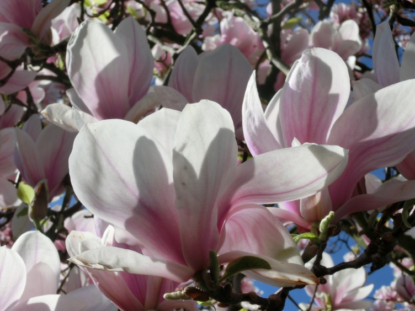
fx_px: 767
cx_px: 174
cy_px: 207
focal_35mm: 64
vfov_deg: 22.8
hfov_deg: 30.2
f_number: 10.7
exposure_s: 1/160
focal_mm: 8.29
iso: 80
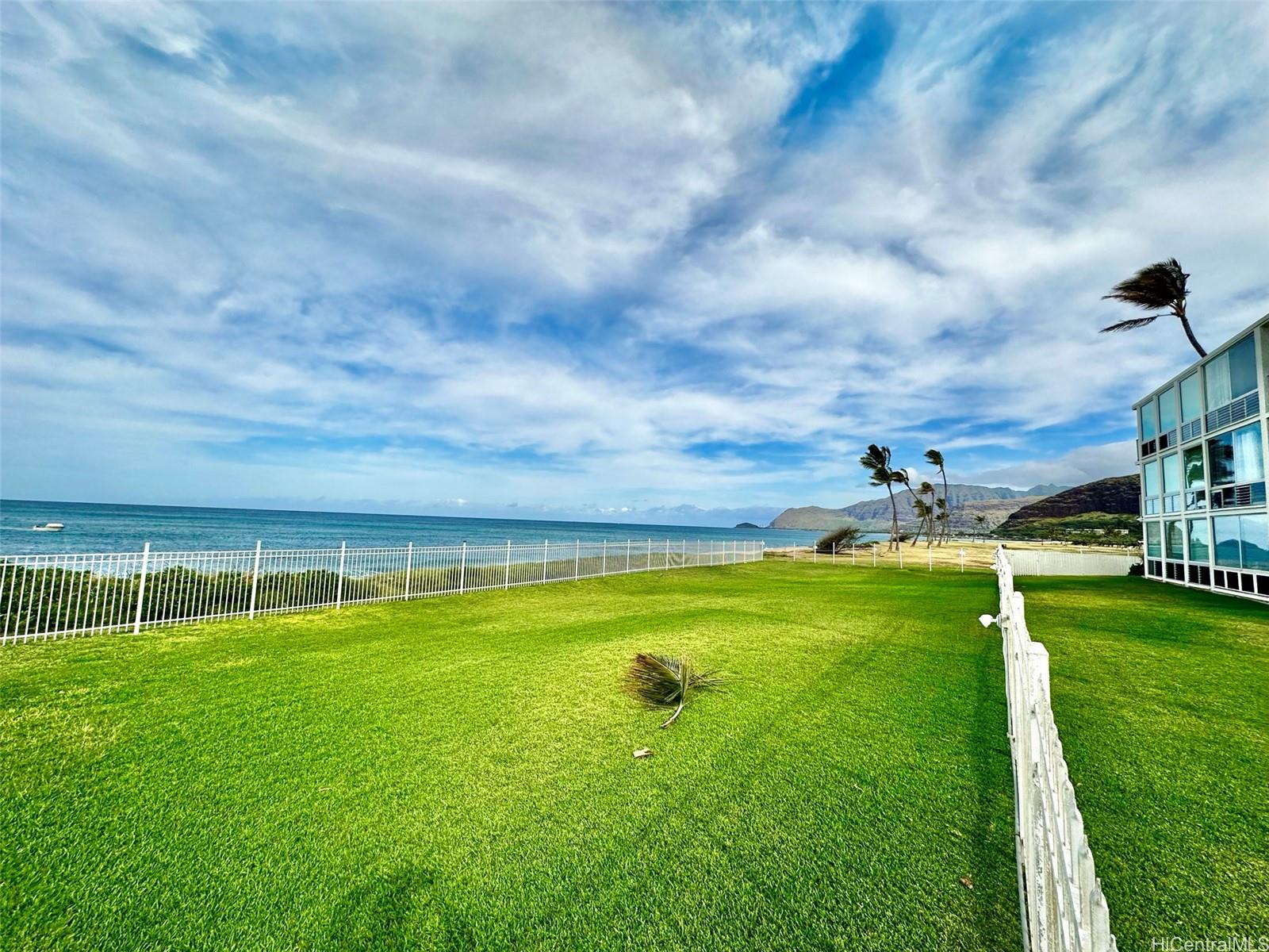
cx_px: 634
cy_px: 476
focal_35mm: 14
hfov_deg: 102.1
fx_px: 513
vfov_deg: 85.7
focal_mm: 2.22
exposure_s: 1/3205
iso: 50
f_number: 2.2
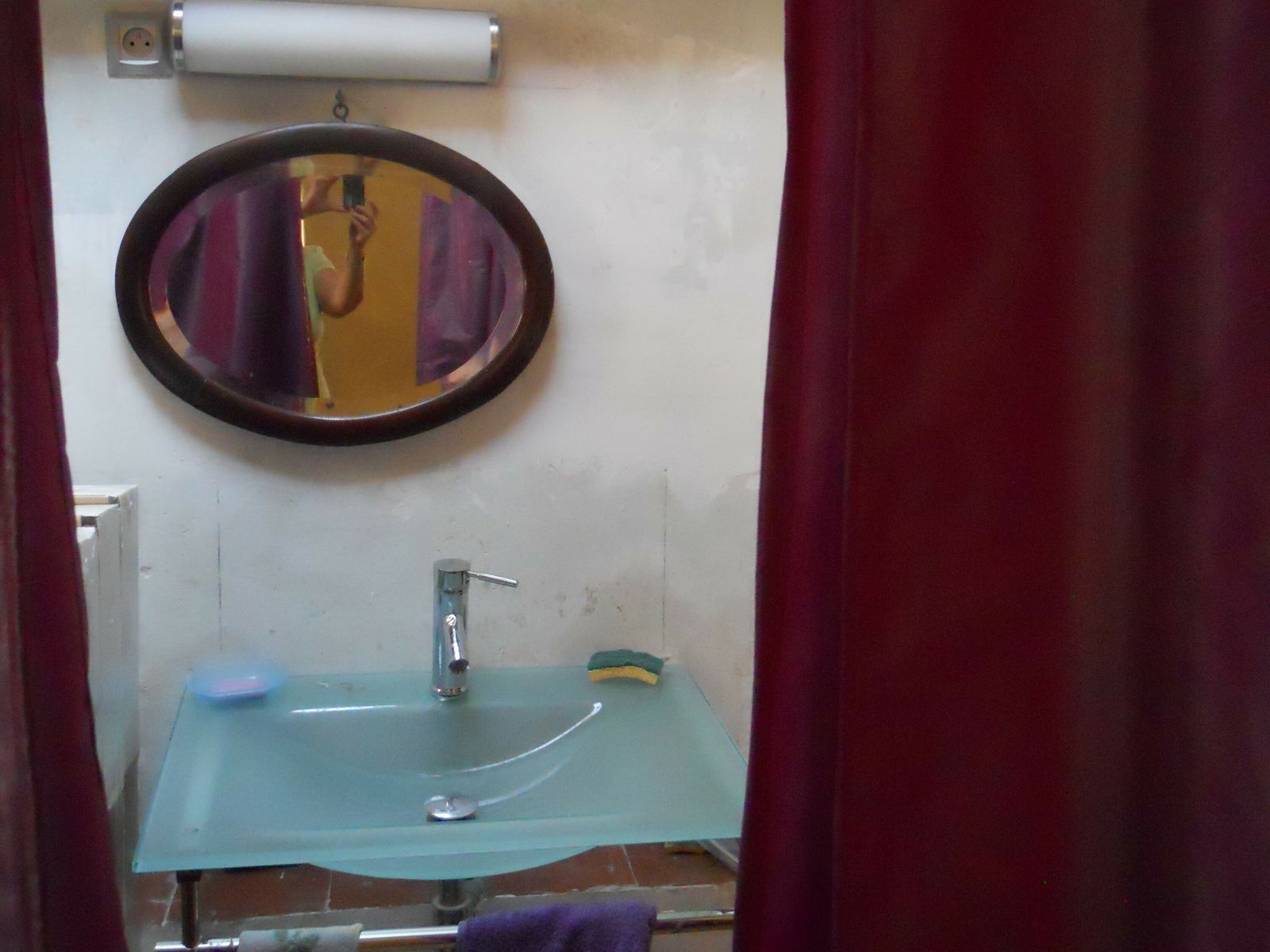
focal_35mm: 28
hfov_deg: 63.4
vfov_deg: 49.7
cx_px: 635
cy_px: 476
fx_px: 1027
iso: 800
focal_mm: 5
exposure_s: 1/125
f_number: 2.7
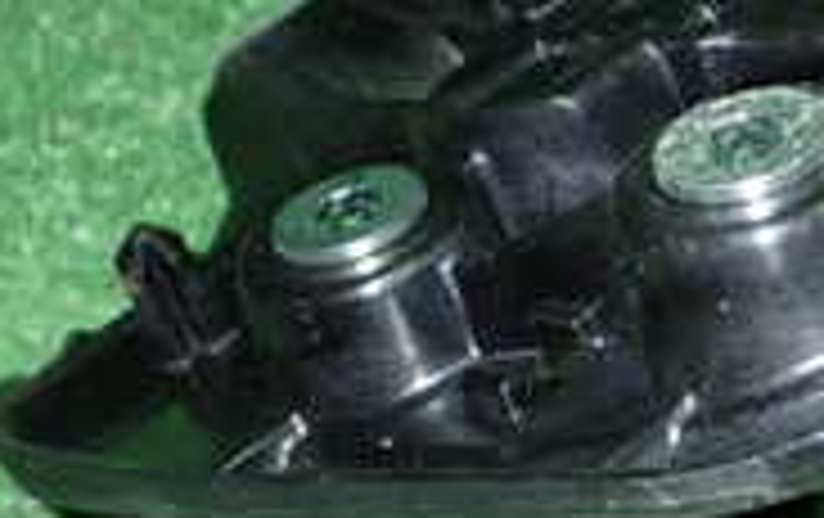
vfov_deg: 11.8
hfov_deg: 18.0
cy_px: 257
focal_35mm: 111
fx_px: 2497
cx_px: 914
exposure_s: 1/30
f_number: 7.1
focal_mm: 5.79
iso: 800
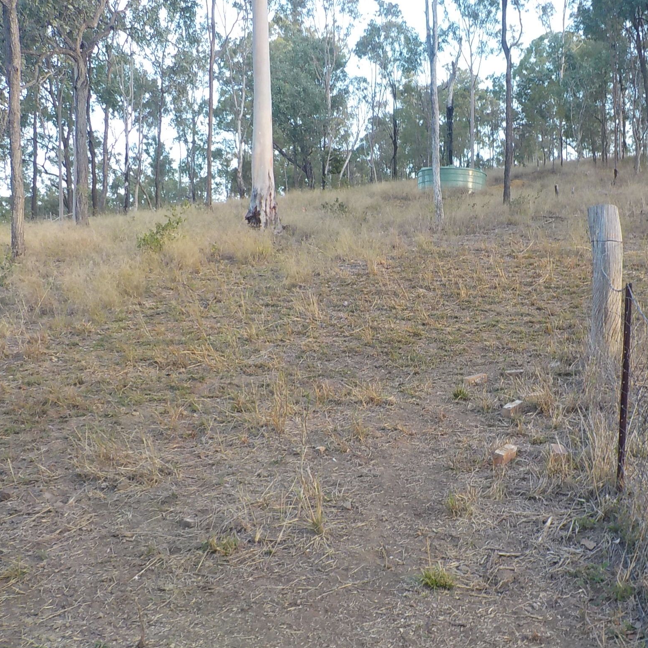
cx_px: 428
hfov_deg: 42.3
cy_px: 351
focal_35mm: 39
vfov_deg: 42.8
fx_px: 826
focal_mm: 4.1
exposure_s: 1/80
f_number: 3.3
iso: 125
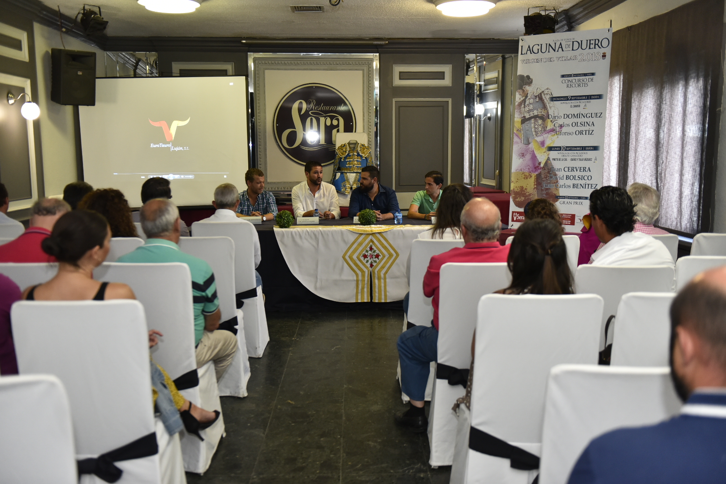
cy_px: 242
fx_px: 706
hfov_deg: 54.4
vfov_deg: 37.9
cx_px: 363
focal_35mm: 35
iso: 1250
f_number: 2.8
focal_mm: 35
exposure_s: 1/125
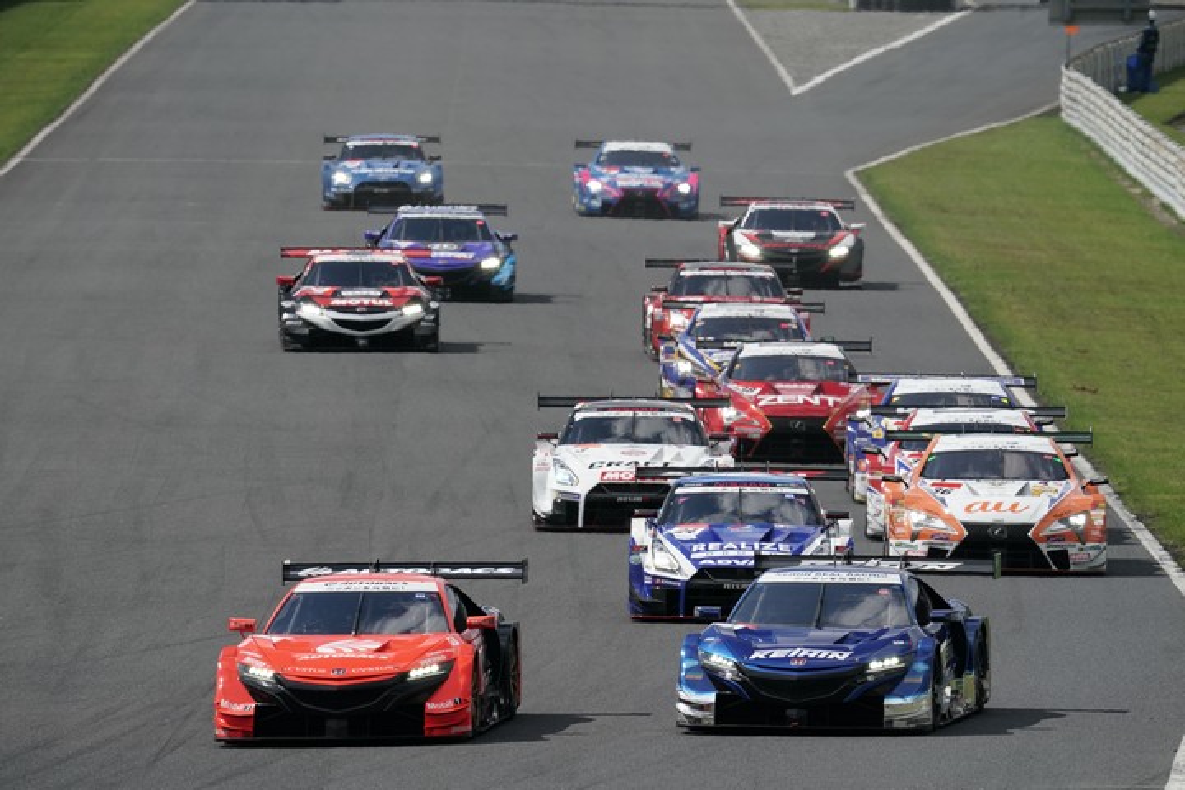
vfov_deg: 2.3
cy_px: 395
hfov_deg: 3.4
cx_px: 592
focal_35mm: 600
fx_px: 19748
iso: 400
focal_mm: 600
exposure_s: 1/1000
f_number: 11
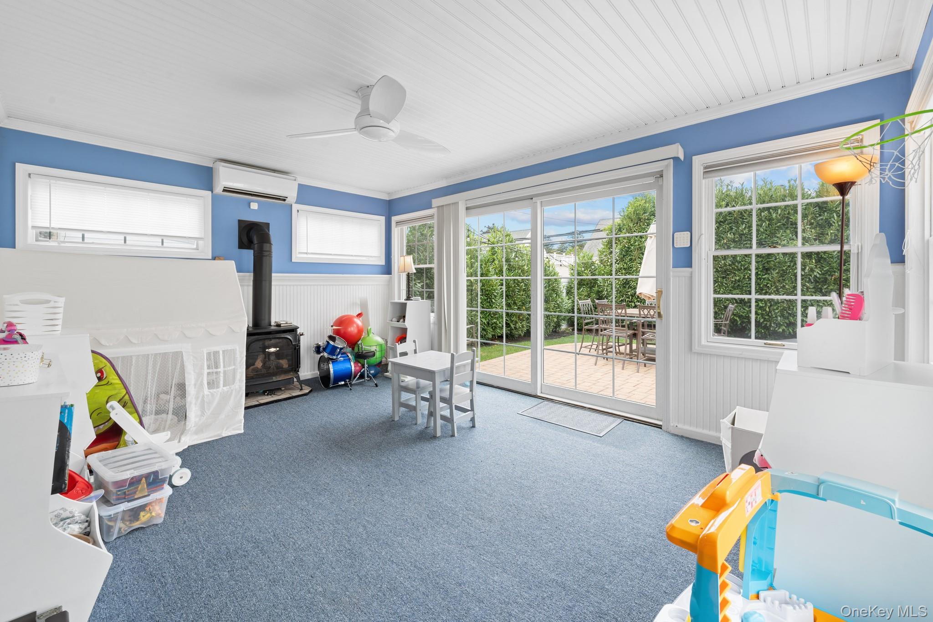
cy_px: 311
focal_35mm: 14
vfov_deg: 81.2
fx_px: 363
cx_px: 466
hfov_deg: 104.3
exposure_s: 1/4
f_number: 10
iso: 320
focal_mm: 14
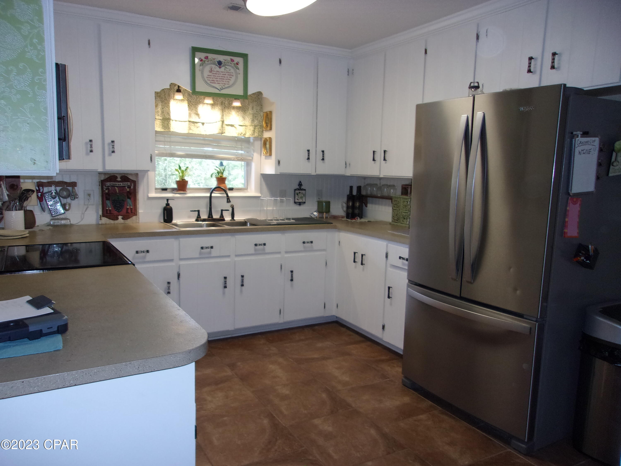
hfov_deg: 65.3
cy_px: 233
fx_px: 484
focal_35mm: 27
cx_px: 310
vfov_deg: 51.4
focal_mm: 4.9
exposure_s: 1/34
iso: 125
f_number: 3
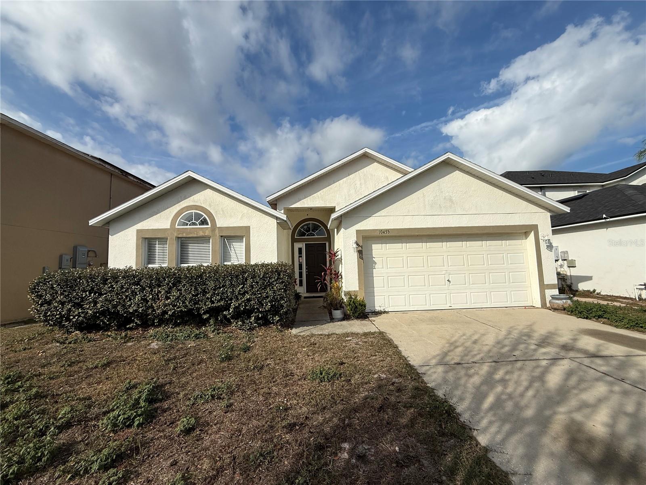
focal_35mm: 14
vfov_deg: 85.7
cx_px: 323
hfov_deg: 102.1
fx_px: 261
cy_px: 242
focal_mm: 2.22
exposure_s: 1/5155
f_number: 2.2
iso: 50
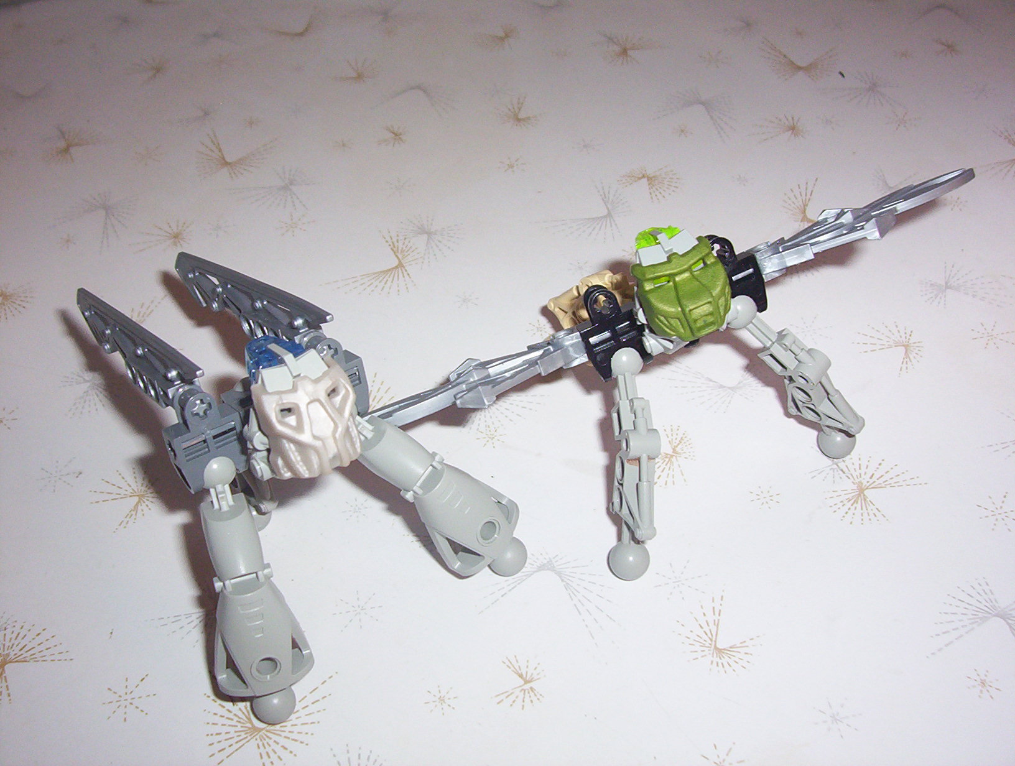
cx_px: 508
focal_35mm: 43
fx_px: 1264
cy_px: 383
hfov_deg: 43.8
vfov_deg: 33.7
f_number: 2.73
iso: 140
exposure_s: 1/60
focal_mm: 5.77
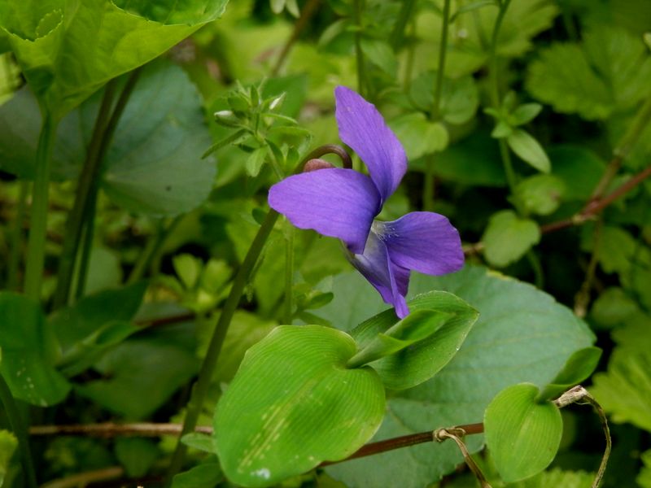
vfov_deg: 15.2
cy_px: 244
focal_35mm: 97
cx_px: 326
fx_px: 1824
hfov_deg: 20.2
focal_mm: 17.3
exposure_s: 1/125
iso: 200
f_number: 4.9
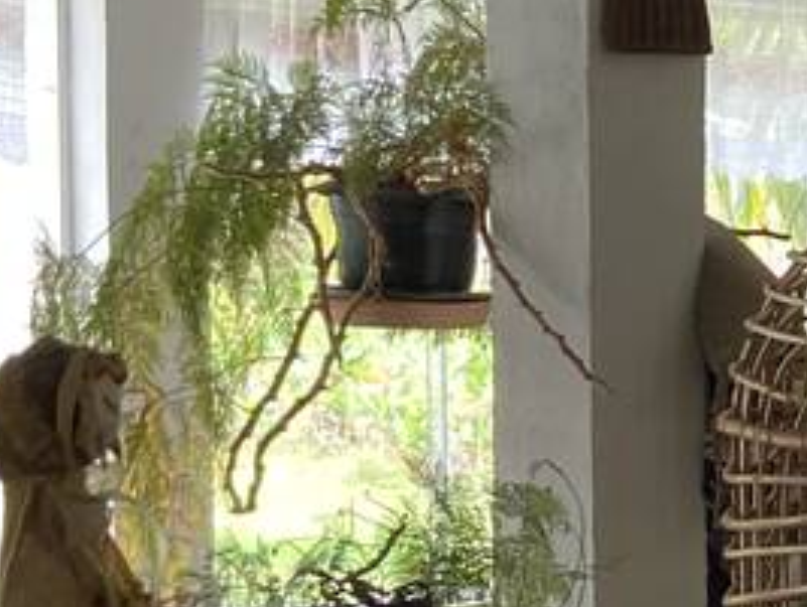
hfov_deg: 13.1
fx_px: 3268
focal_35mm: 140
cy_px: 468
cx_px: 1309
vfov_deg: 10.6
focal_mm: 4.25
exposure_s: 1/122
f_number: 1.8
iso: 100
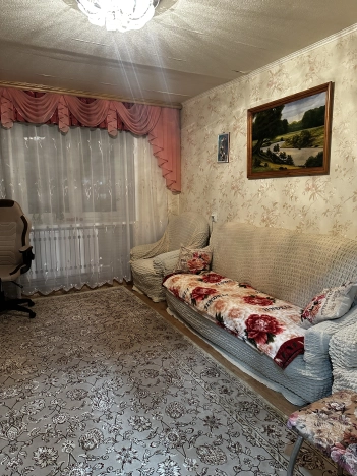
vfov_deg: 71.6
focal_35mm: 24
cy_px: 238
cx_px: 178
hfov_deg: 56.8
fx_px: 330
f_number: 1.78
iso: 500
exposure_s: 1/50
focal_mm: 6.86
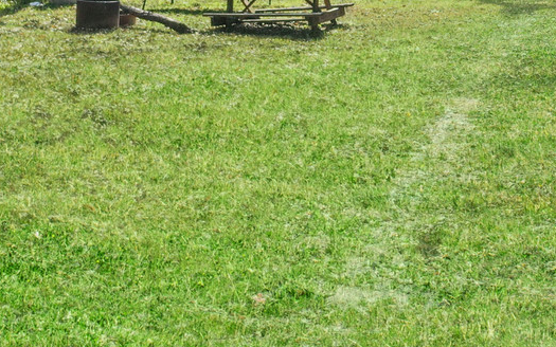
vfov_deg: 14.1
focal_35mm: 88
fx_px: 1333
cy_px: -141
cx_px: 512
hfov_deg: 22.9
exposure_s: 1/500
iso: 100
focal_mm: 10.26
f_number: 3.2
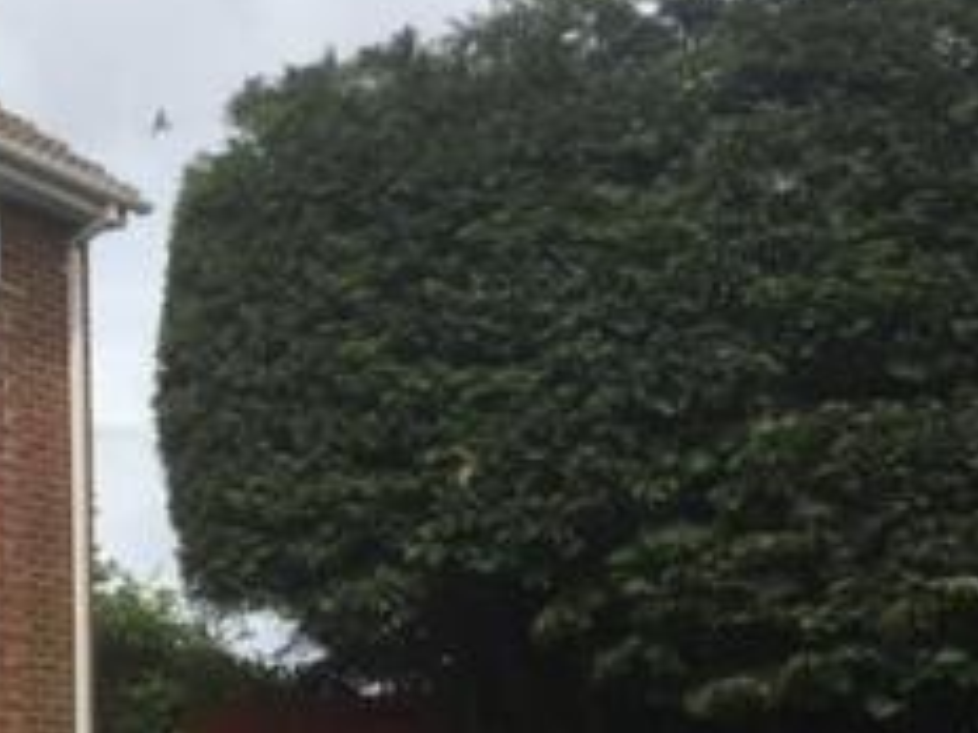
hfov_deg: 24.7
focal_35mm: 73
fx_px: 2062
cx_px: -116
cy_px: 520
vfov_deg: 20.1
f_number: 2.2
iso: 25
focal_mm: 4.15
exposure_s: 1/1748
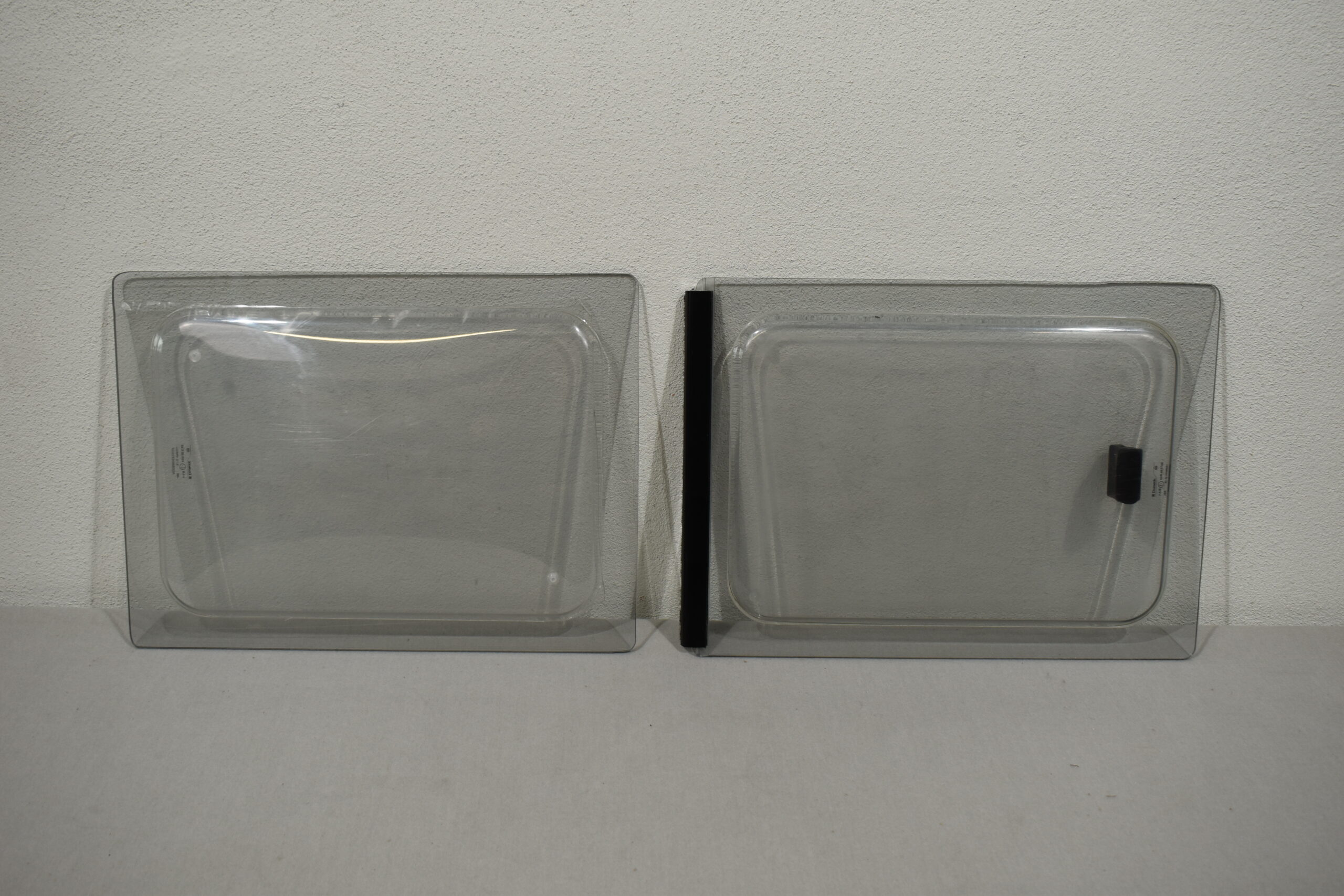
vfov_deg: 36.9
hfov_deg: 53.1
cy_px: 448
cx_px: 672
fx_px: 1344
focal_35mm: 36
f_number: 5.6
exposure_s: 1/125
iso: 320
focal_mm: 24
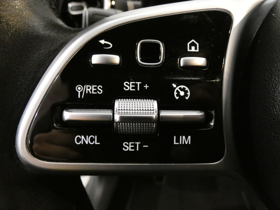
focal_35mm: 20
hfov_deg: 81.7
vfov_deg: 66.0
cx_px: 140
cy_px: 105
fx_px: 162
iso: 1600
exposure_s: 1/40
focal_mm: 3.6
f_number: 2.8
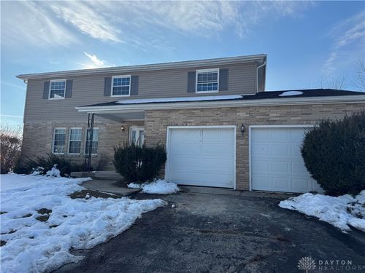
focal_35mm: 24
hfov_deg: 71.6
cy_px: 136
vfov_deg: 56.8
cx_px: 182
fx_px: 253
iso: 80
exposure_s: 1/3802
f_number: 1.78
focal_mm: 6.76
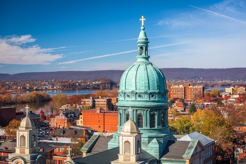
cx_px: 123
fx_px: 451
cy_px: 82
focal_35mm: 66
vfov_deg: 20.6
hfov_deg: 30.5
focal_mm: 66
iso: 90
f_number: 8
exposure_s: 1/160
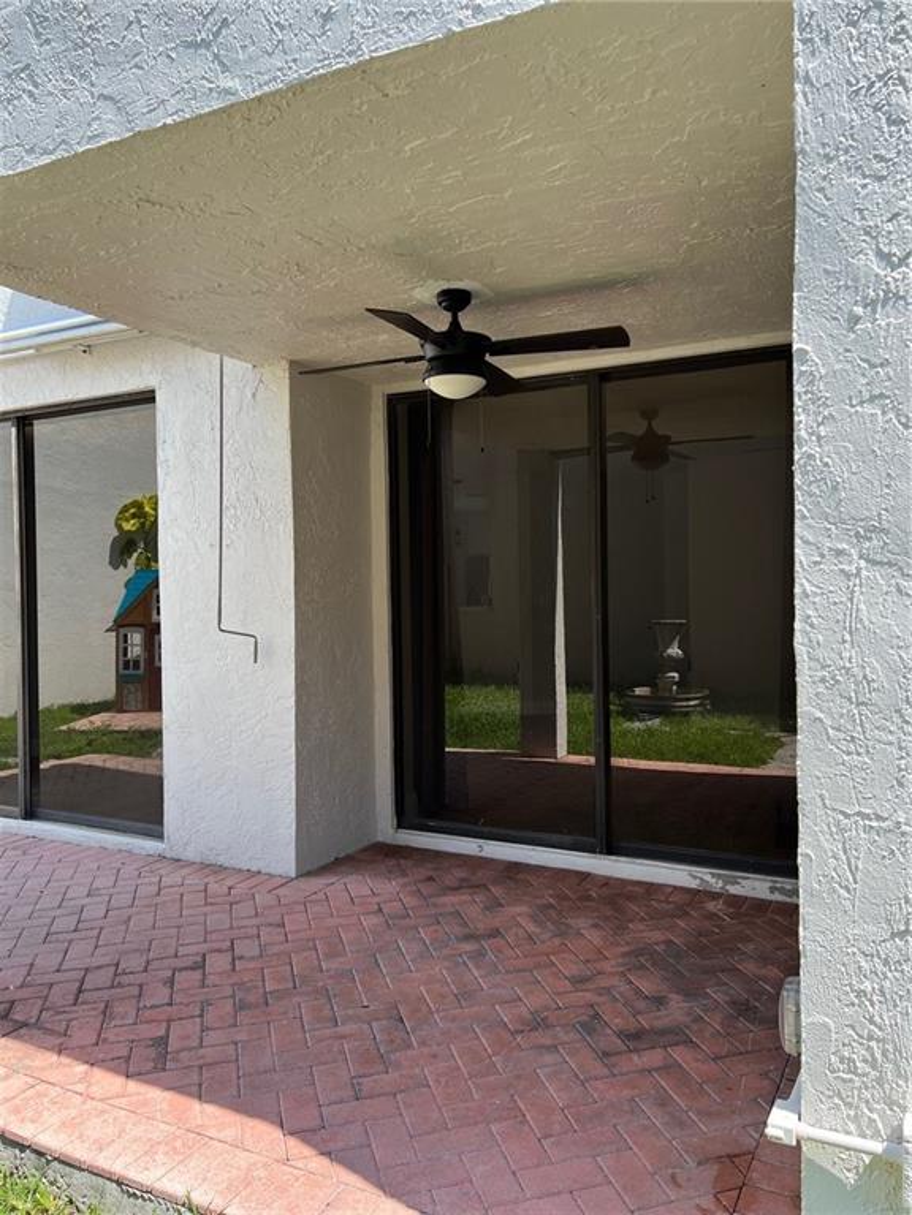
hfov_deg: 53.1
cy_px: 608
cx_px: 456
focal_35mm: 26
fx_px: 913
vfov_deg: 67.3
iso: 50
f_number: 1.5
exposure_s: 1/949
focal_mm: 5.7
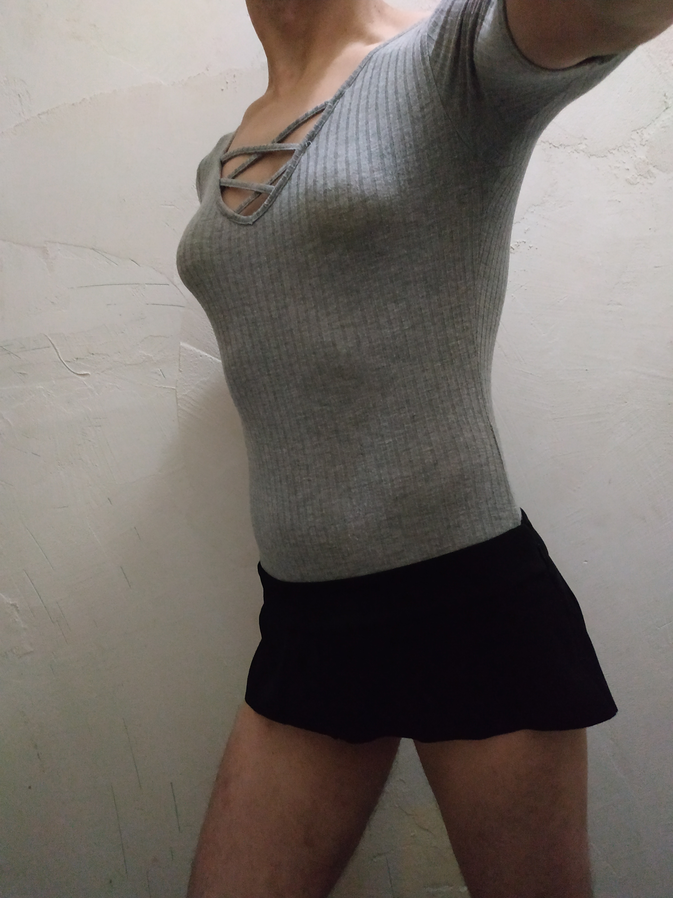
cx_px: 336
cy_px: 449
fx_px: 622
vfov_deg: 71.6
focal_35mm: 24
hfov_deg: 56.8
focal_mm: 3.94
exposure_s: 1/17
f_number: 1.9
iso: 3200
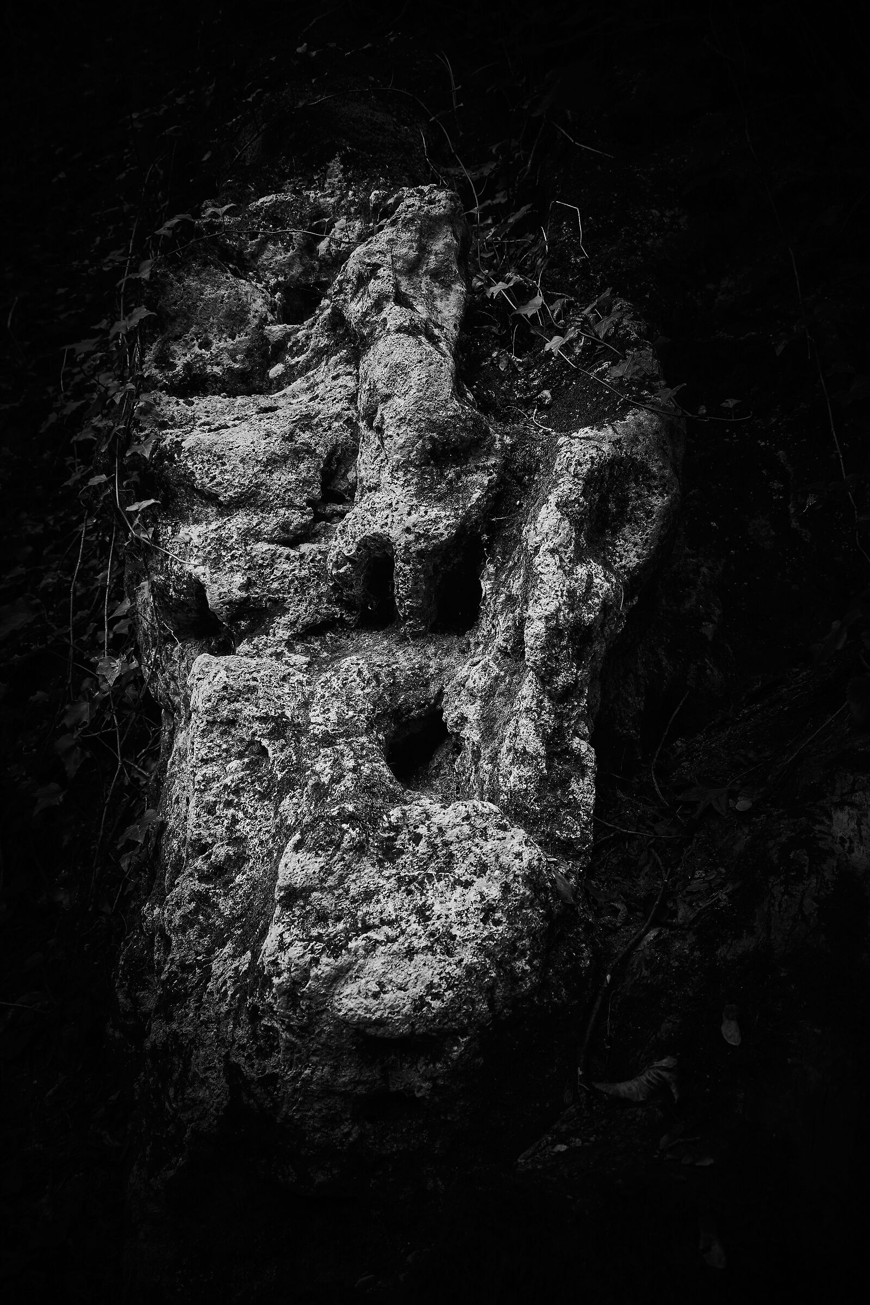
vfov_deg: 63.7
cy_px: 652
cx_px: 435
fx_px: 1051
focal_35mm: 29
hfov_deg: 45.0
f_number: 8
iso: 100
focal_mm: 29
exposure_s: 1
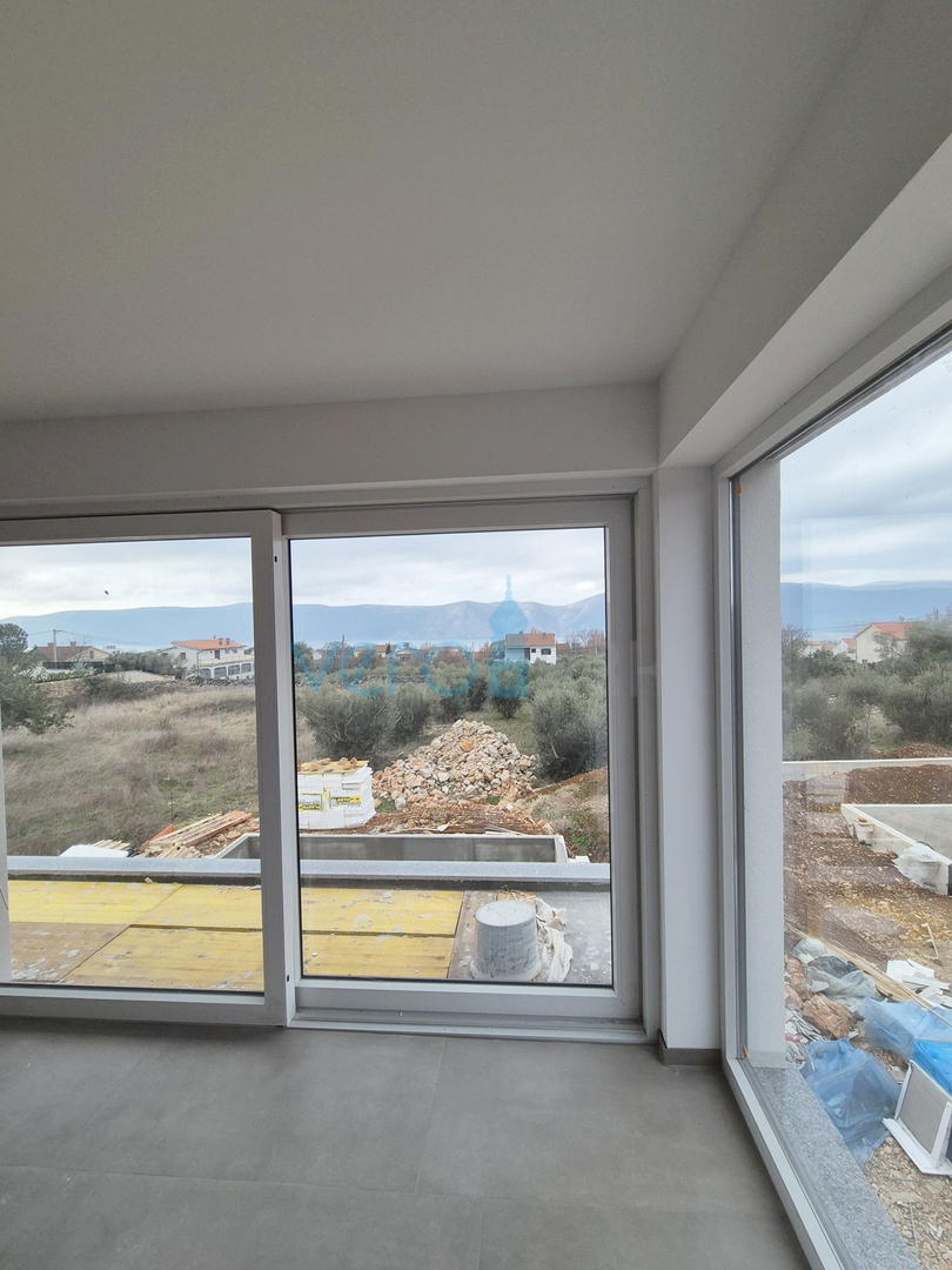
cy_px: 635
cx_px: 476
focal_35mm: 13
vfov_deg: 106.2
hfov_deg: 89.9
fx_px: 477
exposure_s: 1/552
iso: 160
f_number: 2.2
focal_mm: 2.2
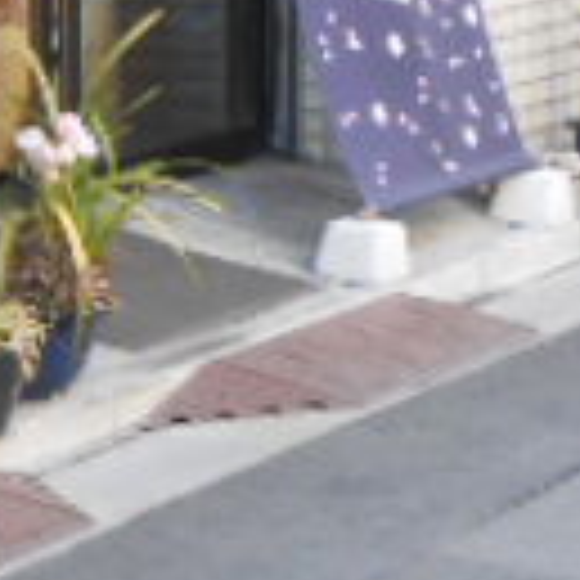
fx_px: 2825
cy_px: 76
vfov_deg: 11.7
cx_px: -787
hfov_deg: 10.3
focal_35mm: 149
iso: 80
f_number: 3.9
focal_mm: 6
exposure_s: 1/40
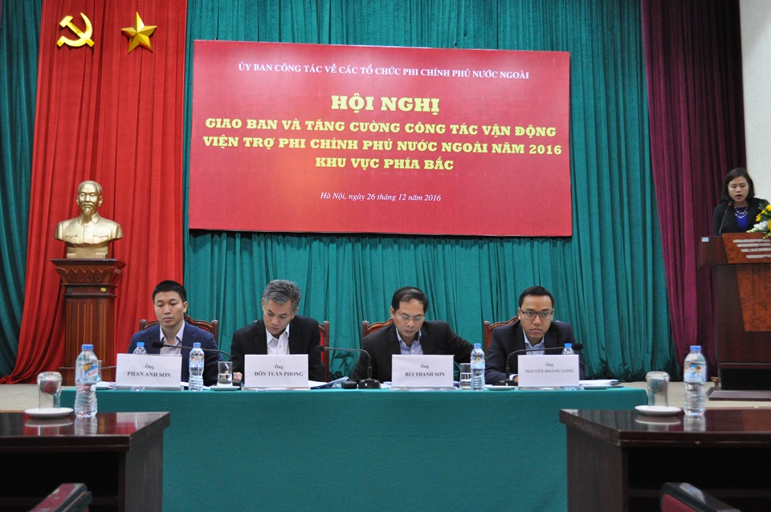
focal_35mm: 42
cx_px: 386
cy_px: 256
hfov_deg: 46.4
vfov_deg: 31.8
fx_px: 899
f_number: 4.5
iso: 1600
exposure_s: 1/30
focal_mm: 28
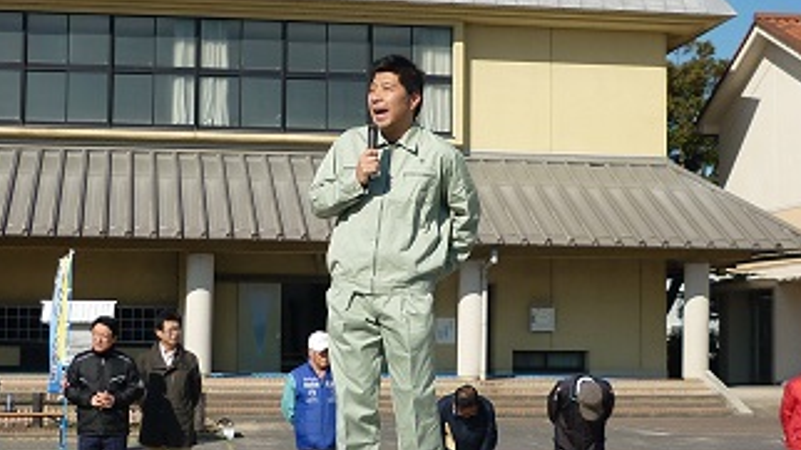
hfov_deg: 28.6
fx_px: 1571
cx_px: 387
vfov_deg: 16.3
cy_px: 255
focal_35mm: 74
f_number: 8
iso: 80
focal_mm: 5.5
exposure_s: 1/250
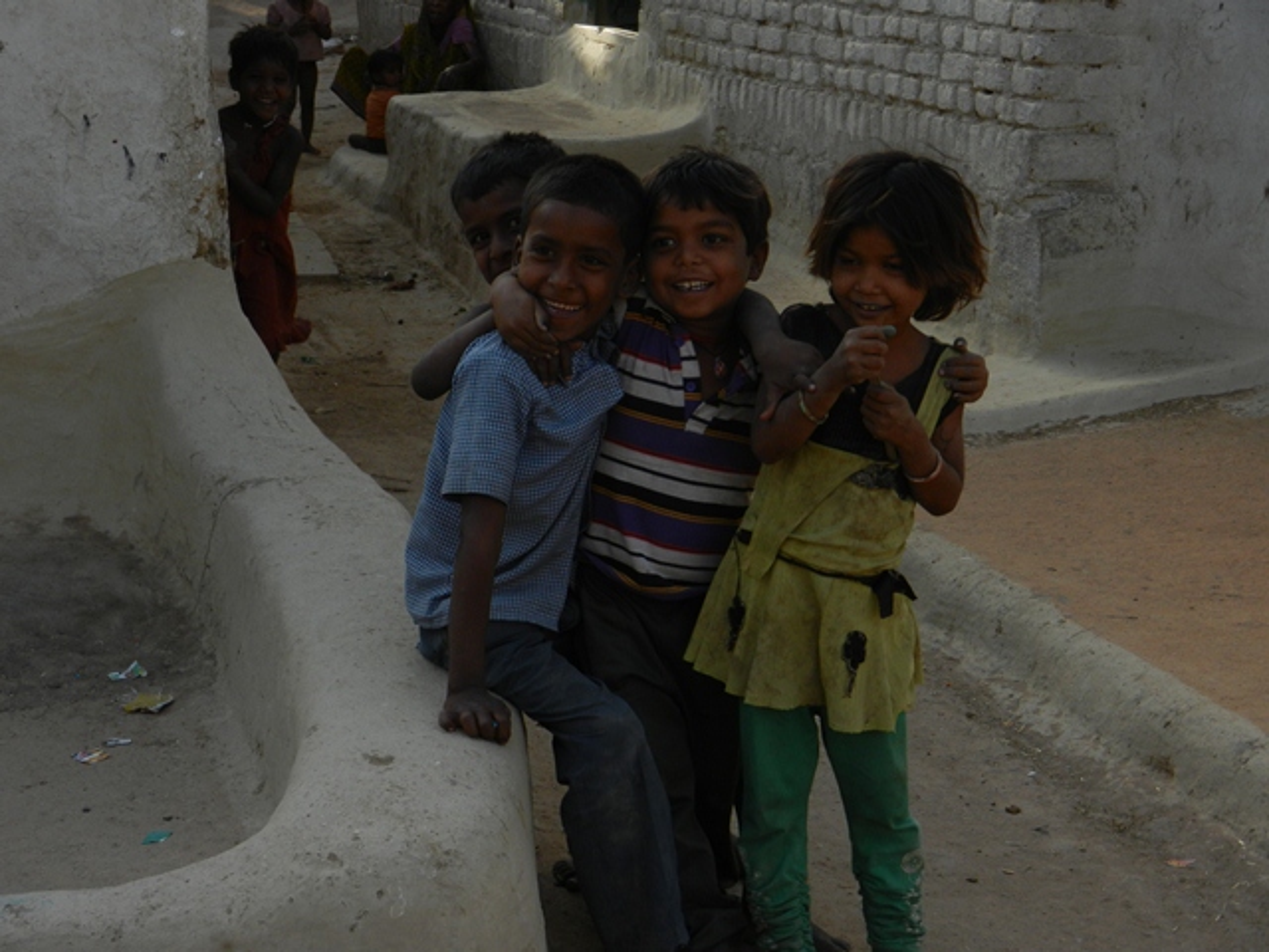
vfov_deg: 18.9
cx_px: 634
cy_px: 476
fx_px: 2859
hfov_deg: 25.0
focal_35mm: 78
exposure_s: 1/400
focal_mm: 14.1
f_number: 4.8
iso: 160
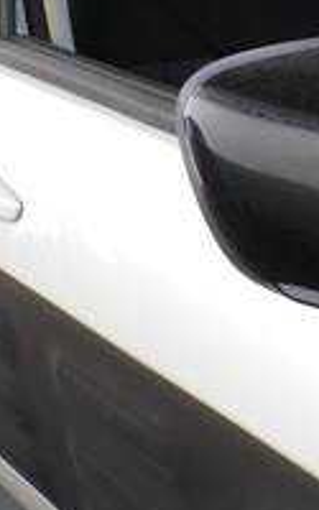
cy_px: 293
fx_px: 849
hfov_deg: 18.7
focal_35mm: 61
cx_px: 485
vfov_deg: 33.4
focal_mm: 4.3
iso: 100
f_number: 4.4
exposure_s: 1/140
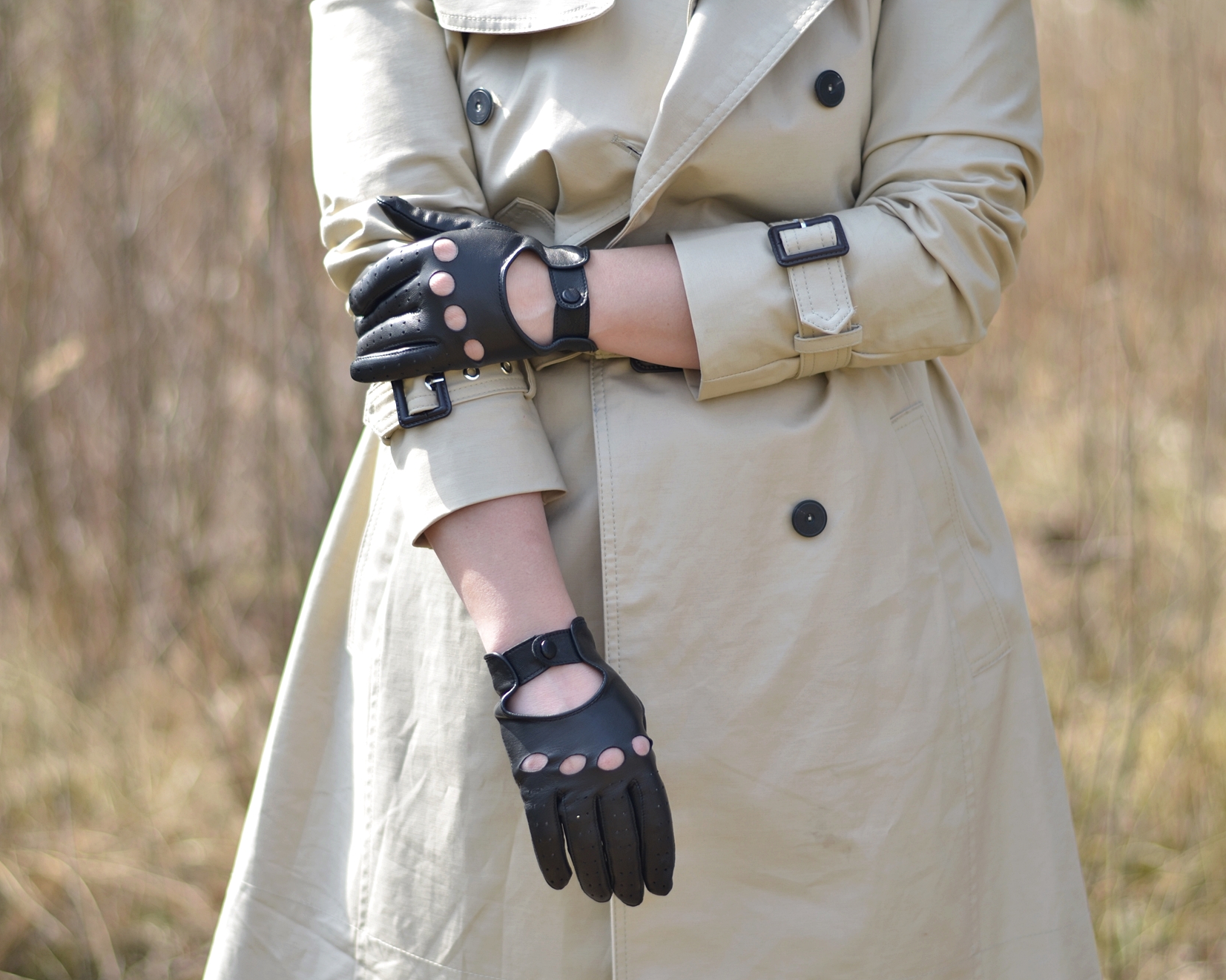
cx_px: 586
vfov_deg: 18.1
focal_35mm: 85
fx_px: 3084
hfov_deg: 22.5
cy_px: 490
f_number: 2
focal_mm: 50
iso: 100
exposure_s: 1/1000
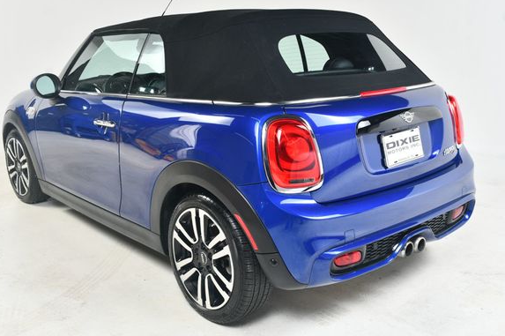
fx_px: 533
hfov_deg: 50.7
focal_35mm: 38
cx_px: 244
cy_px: 157
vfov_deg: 35.0
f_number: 8
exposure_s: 1/160
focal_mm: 23
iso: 100
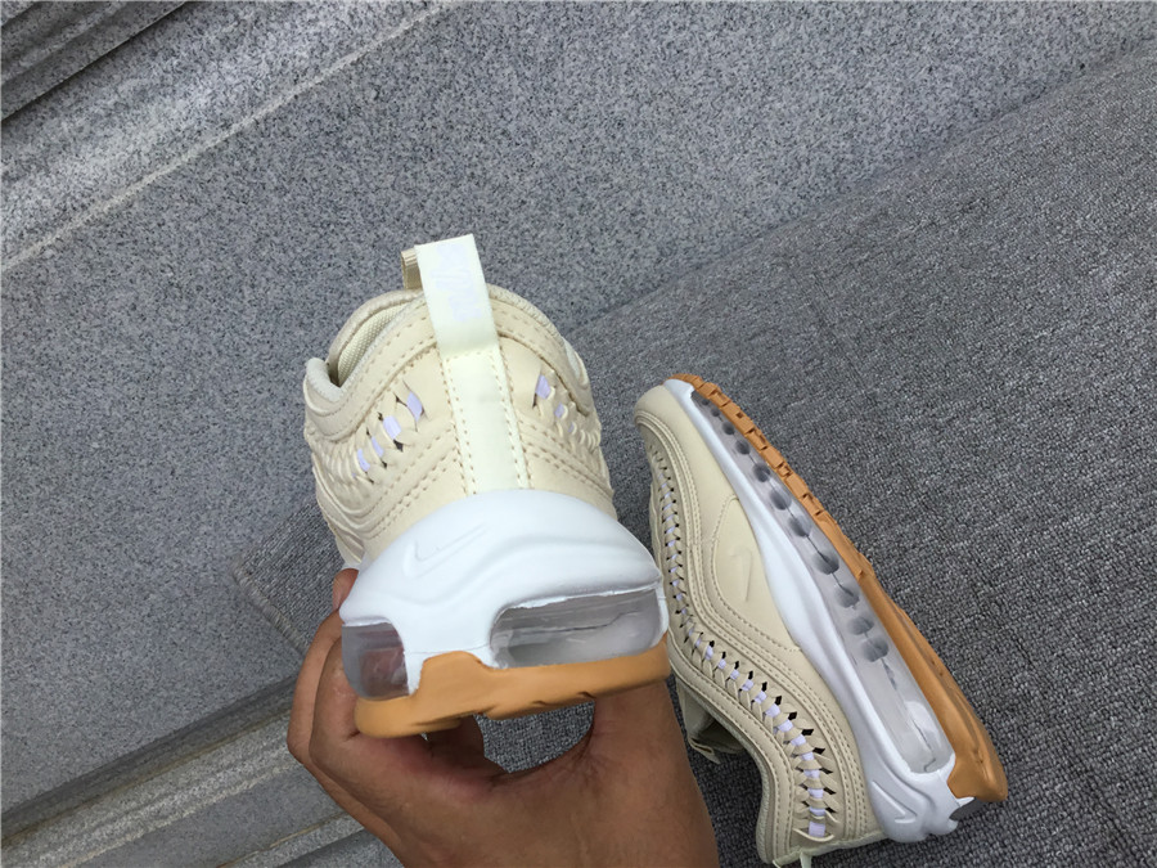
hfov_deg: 58.4
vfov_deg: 45.4
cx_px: 578
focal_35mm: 31
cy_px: 434
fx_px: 1036
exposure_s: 1/776
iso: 25
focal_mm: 3.3
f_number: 2.4
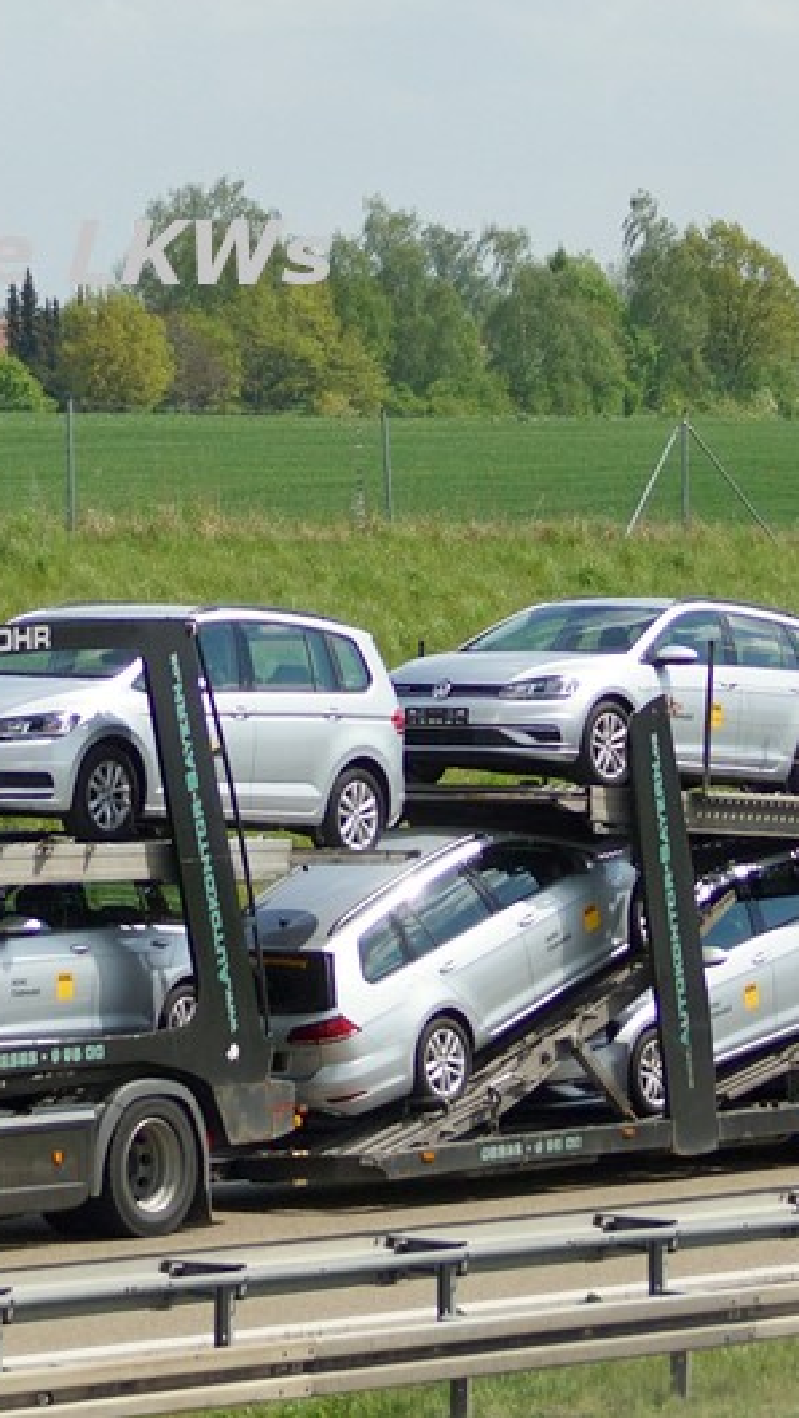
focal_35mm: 202
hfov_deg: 6.0
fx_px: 7592
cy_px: 709
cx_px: 306
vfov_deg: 10.7
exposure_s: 1/2500
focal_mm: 85
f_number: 5
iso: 500
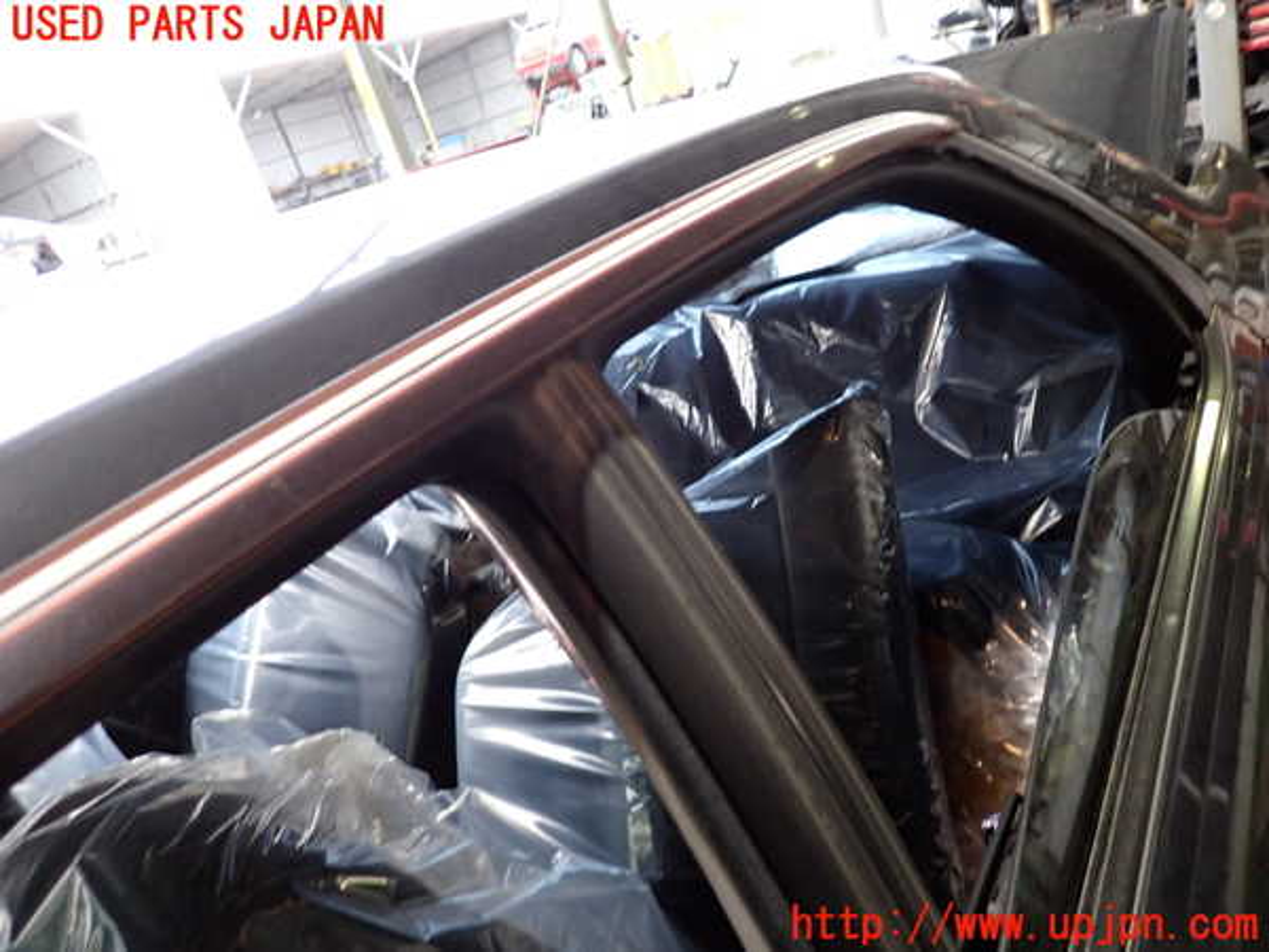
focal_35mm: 25
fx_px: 916
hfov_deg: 69.4
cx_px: 634
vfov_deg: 54.9
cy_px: 476
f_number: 2
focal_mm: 4.5
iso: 320
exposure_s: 1/30
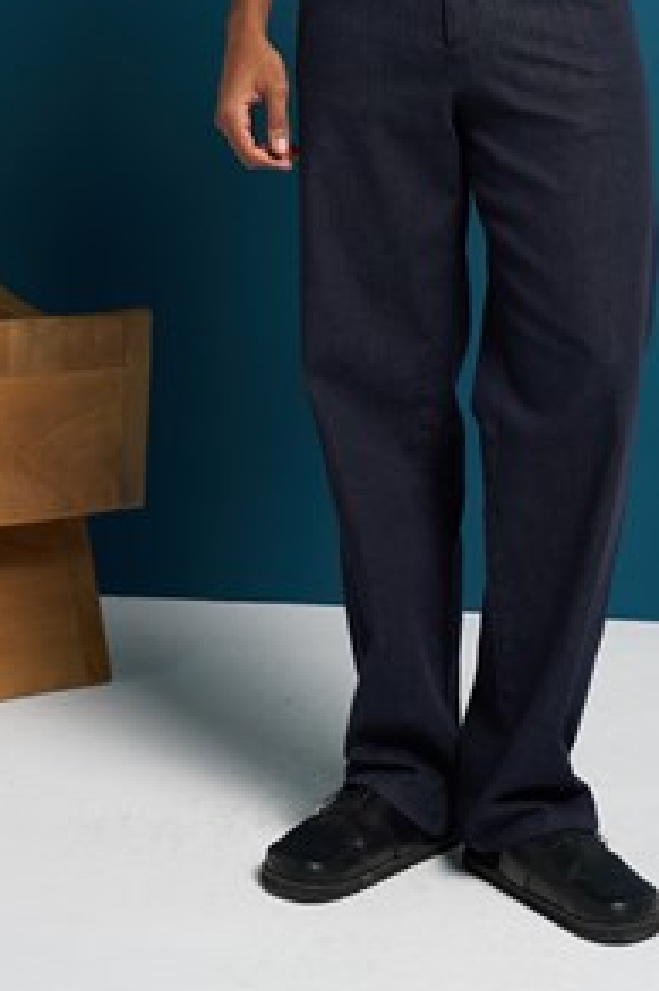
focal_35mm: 107
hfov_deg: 12.7
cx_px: 448
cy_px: -3
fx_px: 2945
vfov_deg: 18.6
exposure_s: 1/200
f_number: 6.3
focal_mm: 52
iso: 800
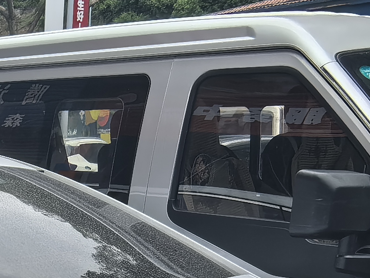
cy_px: 460
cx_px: -88
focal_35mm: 81
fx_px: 866
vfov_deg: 16.1
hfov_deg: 22.1
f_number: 2.2
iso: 50
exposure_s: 1/646
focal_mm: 1.95
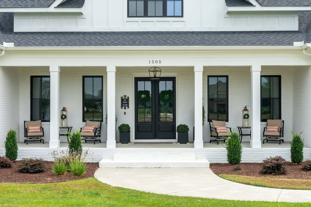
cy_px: 104
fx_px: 449
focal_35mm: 52
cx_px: 156
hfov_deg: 38.2
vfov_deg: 26.0
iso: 640
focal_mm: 35
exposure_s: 1/800
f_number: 8
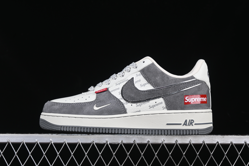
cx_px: 124
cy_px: 83
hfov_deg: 27.0
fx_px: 519
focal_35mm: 75
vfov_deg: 18.2
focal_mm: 50
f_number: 8
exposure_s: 1/80
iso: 160
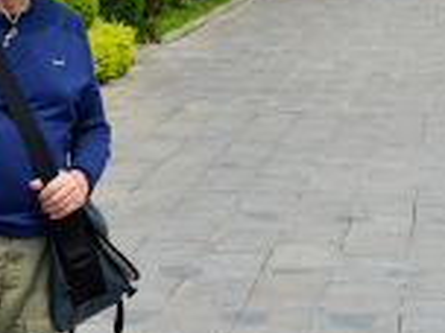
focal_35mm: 151
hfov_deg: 13.1
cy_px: 64
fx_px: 1941
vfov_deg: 9.8
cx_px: 214
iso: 100
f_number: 9
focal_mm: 32
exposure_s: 1/320
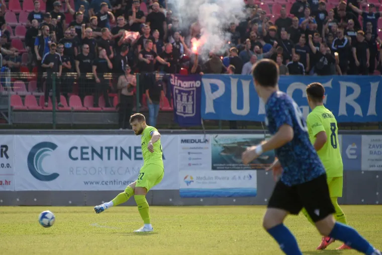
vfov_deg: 4.6
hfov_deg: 6.9
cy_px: 128
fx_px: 3184
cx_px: 191
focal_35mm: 300
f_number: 5.6
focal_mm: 300
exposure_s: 1/800
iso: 400
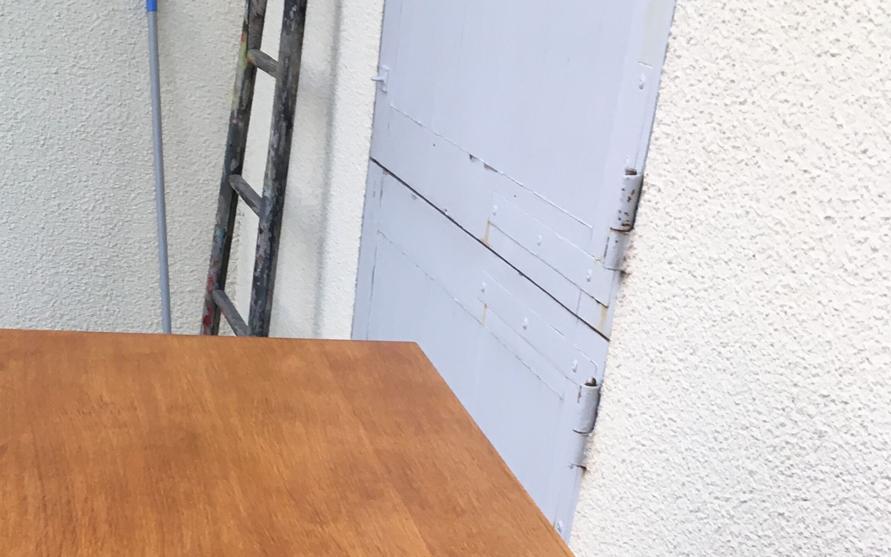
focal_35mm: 57
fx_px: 1384
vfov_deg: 21.1
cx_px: 284
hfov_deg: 35.3
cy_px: 675
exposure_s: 1/33
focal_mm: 4.15
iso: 32
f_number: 2.2
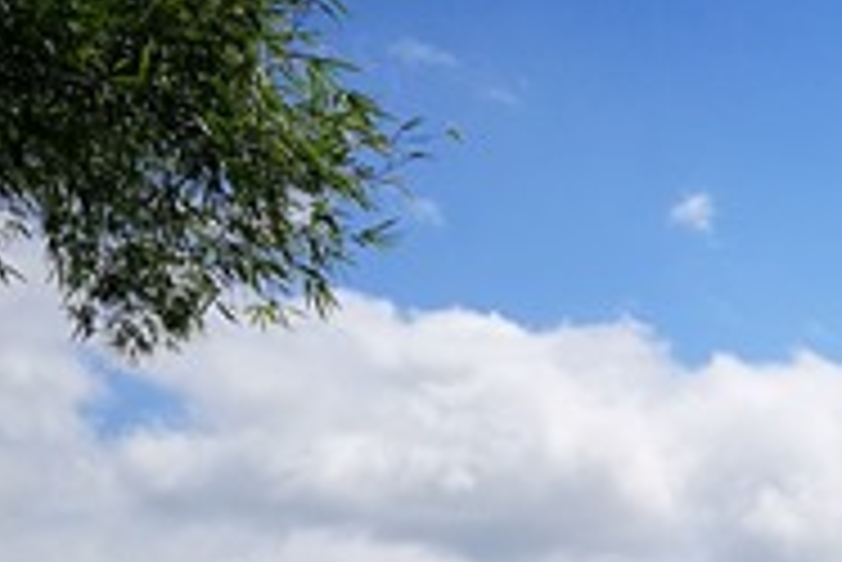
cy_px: 773
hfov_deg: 21.2
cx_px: 977
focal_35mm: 90
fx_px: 2107
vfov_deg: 14.4
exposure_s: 1/1499
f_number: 2.2
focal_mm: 4.5
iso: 50
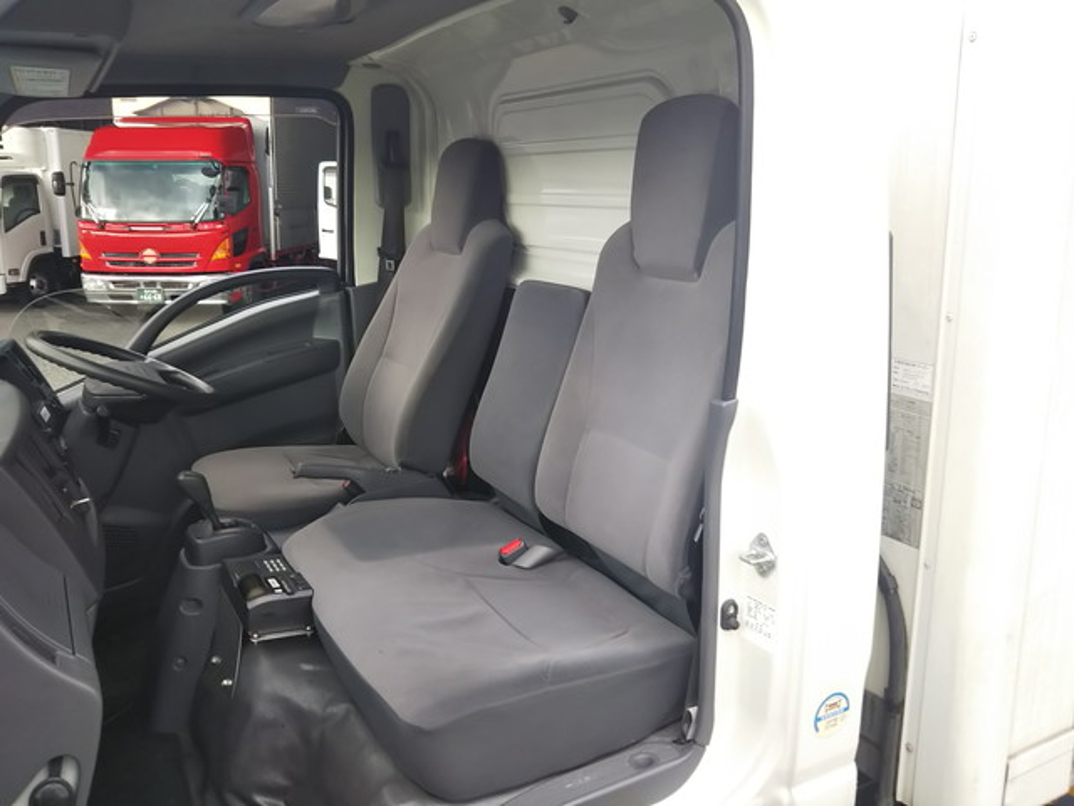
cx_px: 537
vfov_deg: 46.8
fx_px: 931
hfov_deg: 60.0
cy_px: 403
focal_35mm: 30
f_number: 2.2
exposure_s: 1/126
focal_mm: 4
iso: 20
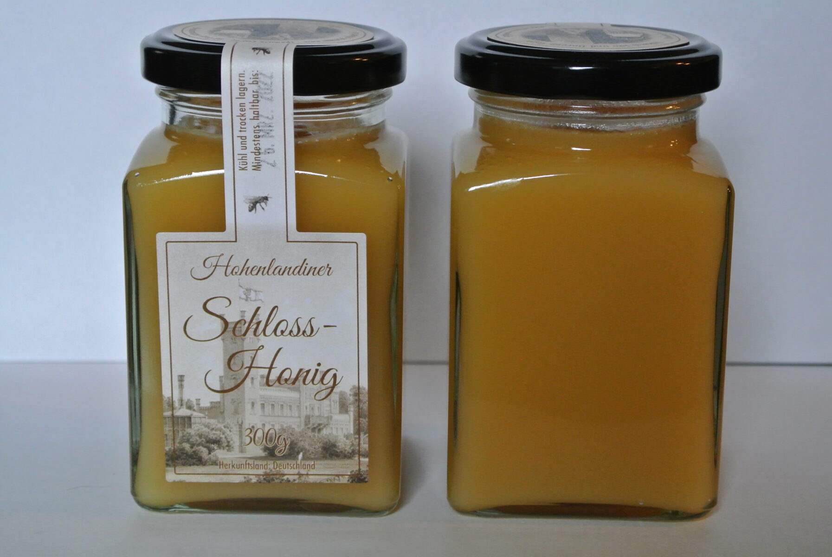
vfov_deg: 16.9
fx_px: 1874
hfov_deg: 25.0
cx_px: 416
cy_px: 278
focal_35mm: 81
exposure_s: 1/25
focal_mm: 30
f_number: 5.6
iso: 800
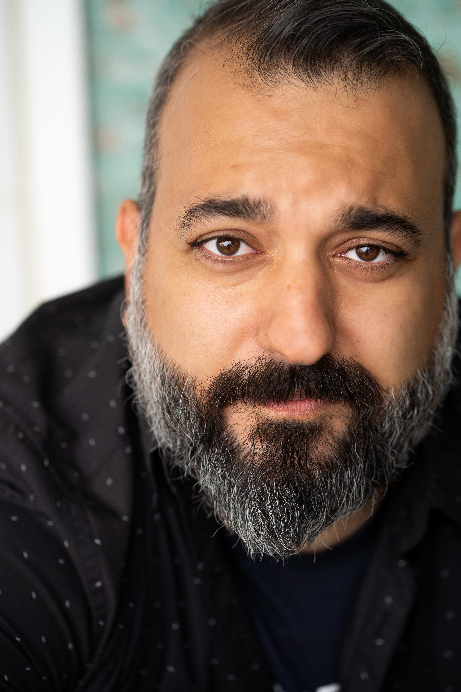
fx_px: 1633
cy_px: 346
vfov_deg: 23.9
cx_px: 230
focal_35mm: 85
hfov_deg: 16.1
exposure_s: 1/500
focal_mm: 85
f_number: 3.5
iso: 250
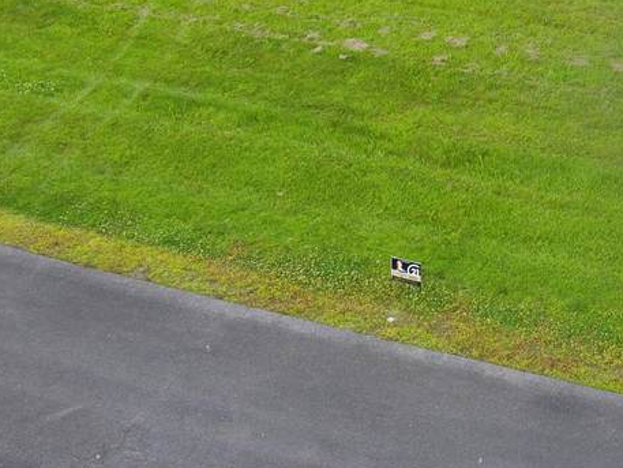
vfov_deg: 24.8
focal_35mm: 56
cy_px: -7
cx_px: 649
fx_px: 1008
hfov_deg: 31.3
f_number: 2.8
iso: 100
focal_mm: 3.61
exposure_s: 1/230
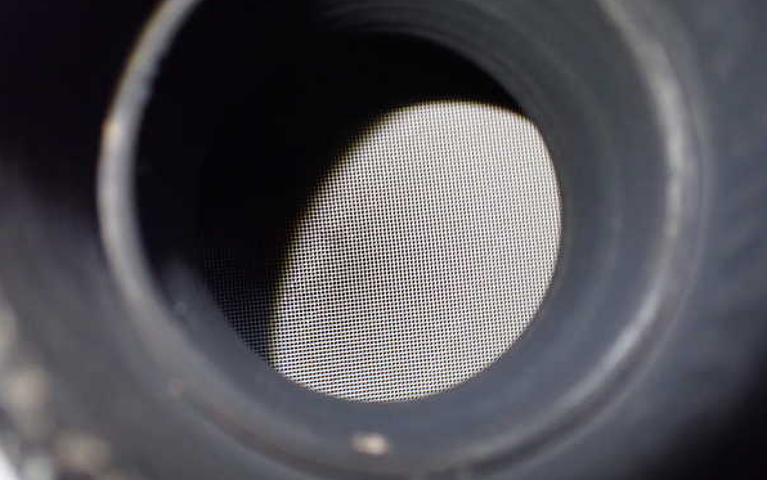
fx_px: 669
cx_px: 384
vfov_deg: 39.5
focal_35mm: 32
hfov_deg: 59.6
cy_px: 250
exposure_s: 1/60
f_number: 2.3
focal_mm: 5.4
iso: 800
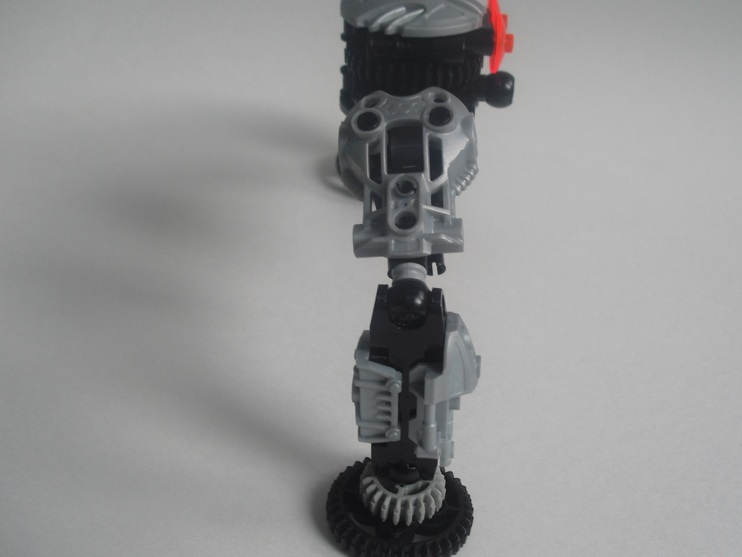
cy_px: 283
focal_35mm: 43
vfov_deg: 33.6
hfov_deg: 43.8
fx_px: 922
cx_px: 411
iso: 100
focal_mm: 6.3
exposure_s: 1/80
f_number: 3.1
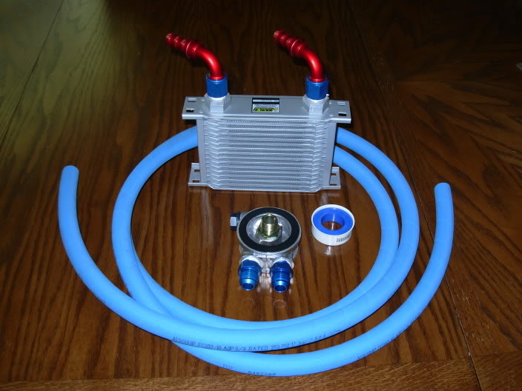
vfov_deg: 37.7
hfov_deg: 49.0
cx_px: 261
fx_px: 573
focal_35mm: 38
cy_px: 196
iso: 50
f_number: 2.9
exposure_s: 1/32
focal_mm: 6.3
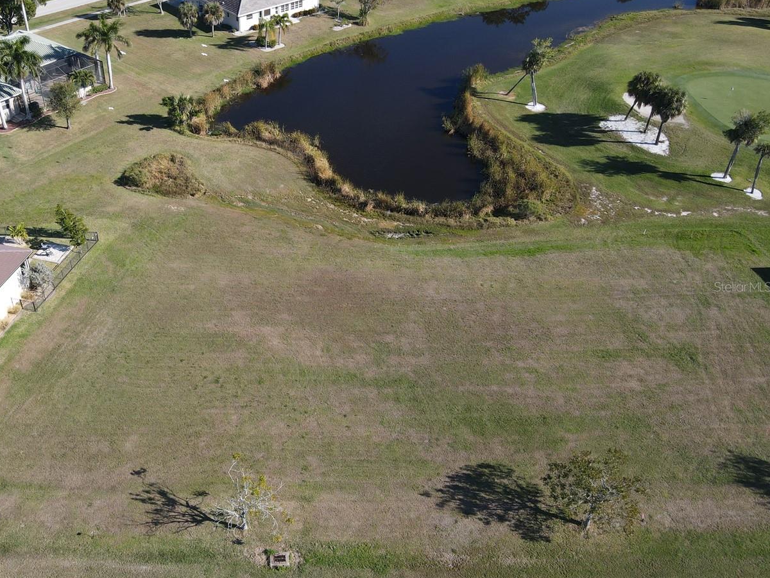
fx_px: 712
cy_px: 286
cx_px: 261
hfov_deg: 55.7
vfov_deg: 44.2
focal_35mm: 32
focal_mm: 4.5
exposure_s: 1/400
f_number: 2.8
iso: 100
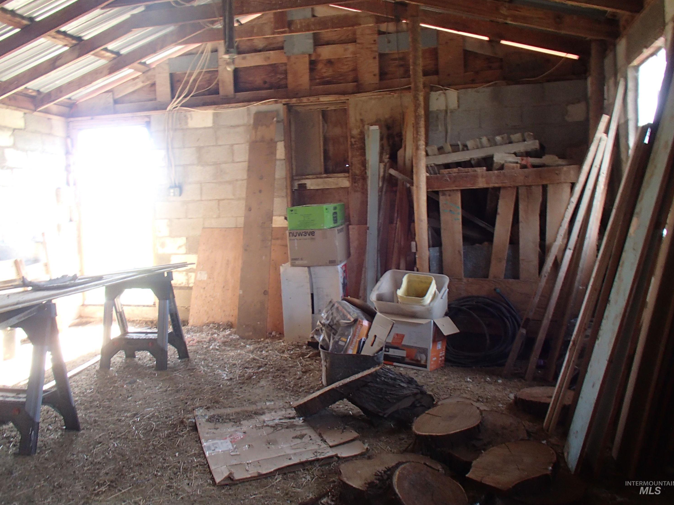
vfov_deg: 48.2
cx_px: 329
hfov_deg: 61.6
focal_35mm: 29
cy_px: 246
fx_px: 565
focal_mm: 5
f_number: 3.9
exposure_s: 1/30
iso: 250
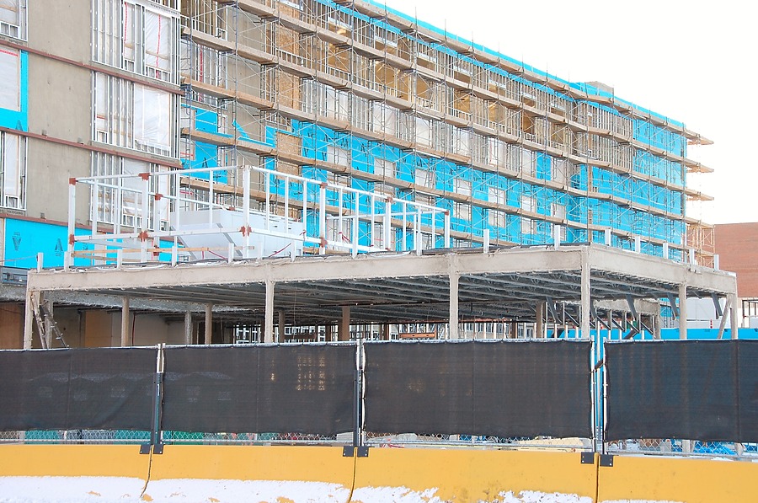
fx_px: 1577
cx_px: 379
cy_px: 252
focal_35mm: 75
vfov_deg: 18.1
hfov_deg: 27.0
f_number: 9
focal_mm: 50
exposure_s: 1/100
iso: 400
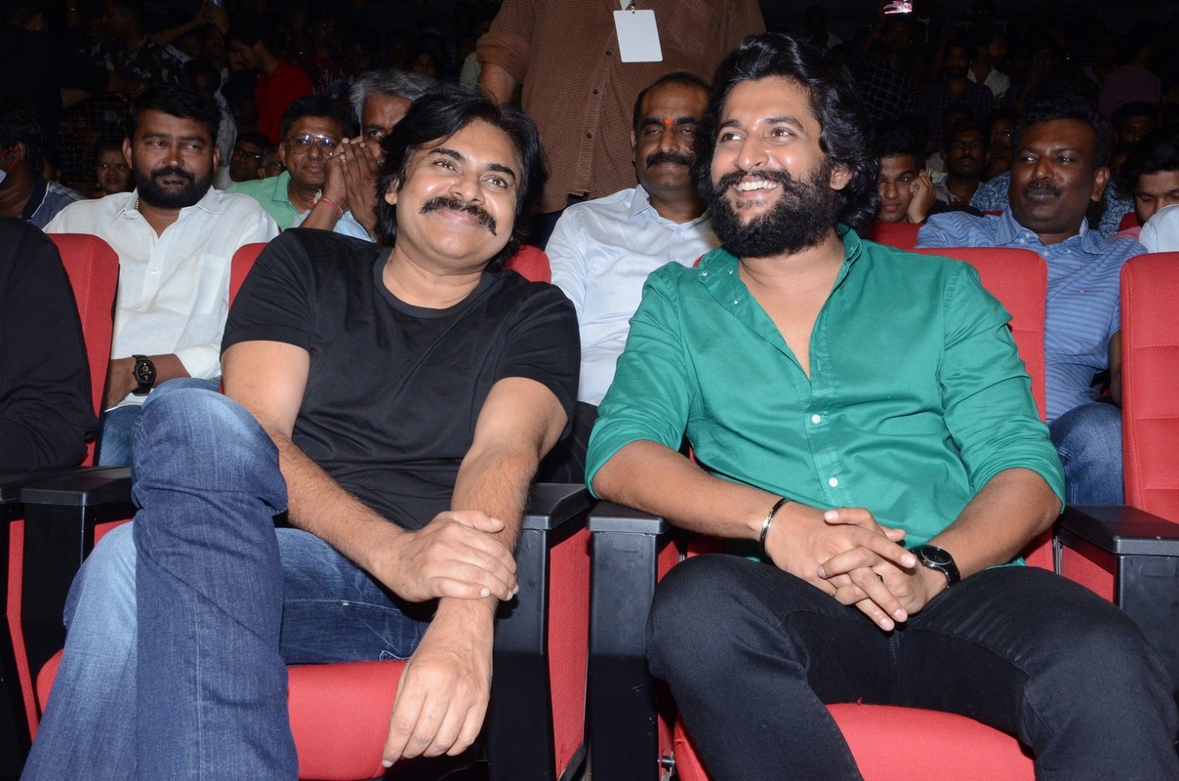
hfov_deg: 46.5
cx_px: 590
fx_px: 1373
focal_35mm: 42
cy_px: 390
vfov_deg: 31.8
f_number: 13
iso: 1250
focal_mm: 28
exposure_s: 1/125
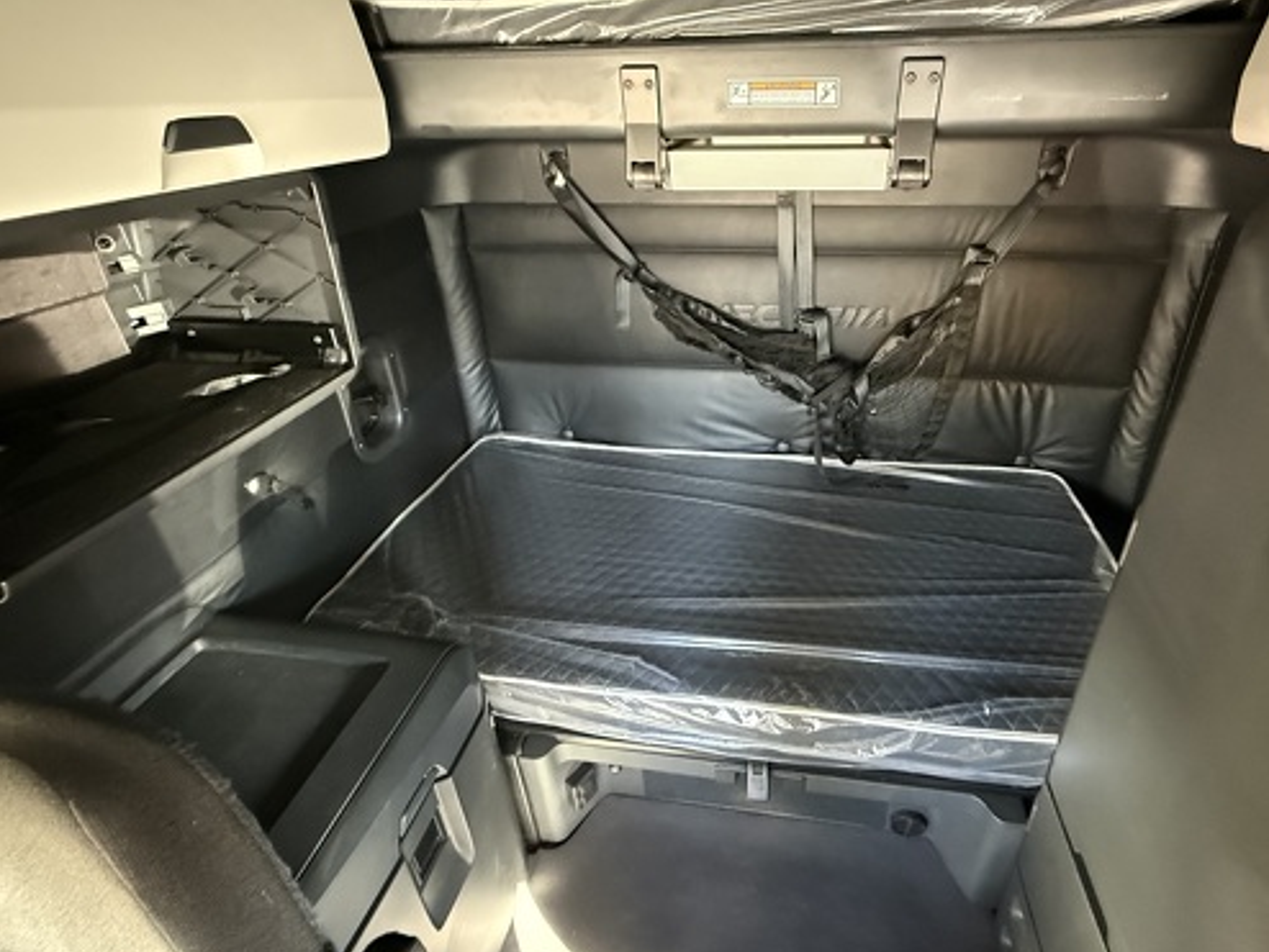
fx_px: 624
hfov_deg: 90.4
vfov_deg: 74.2
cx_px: 727
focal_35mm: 17
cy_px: 393
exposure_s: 1/39
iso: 1600
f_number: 2.2
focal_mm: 2.22
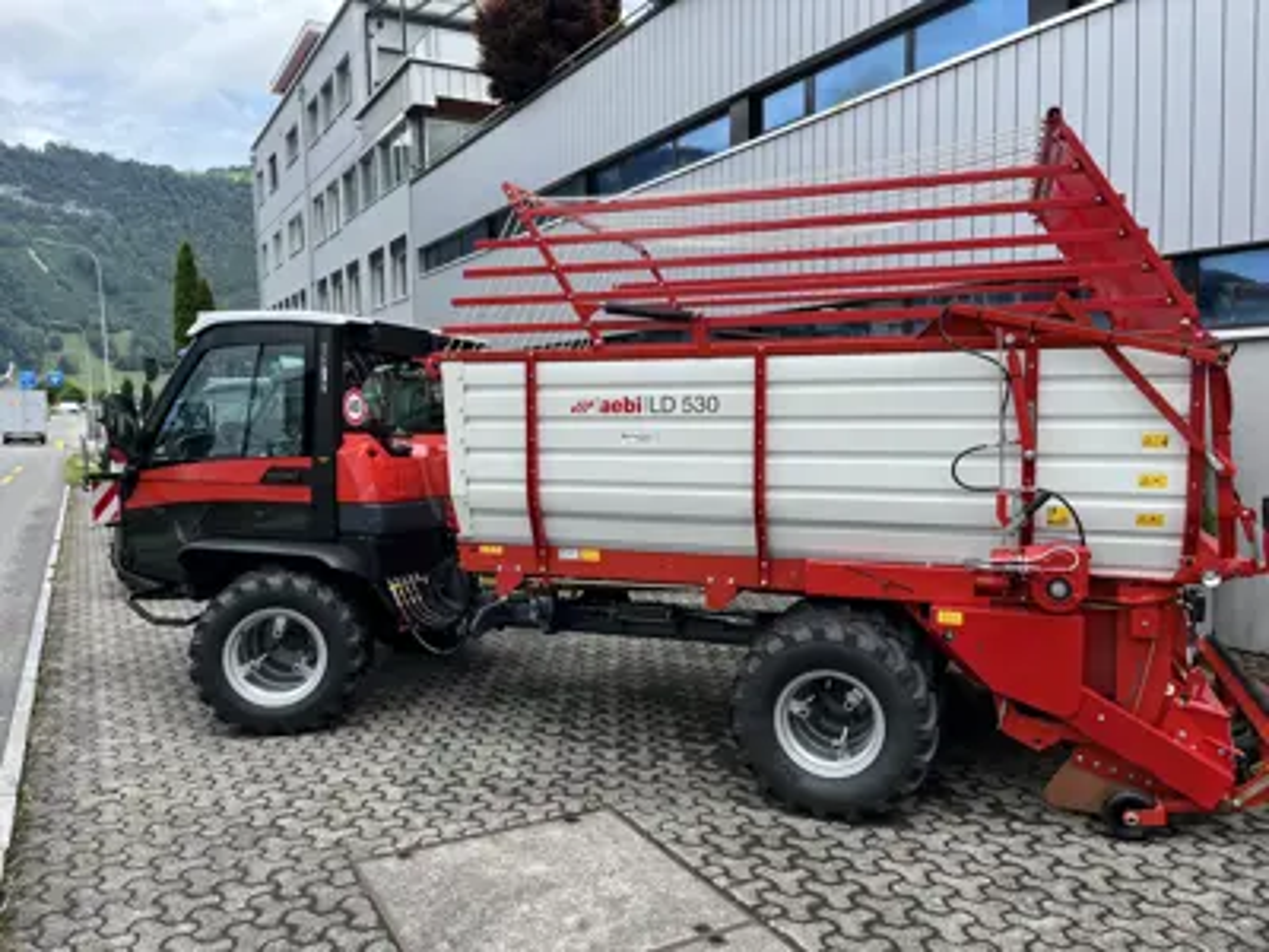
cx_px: 634
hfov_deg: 67.3
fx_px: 953
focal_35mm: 26
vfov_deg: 53.1
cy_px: 476
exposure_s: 1/1266
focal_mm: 5.1
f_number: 1.6
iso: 50
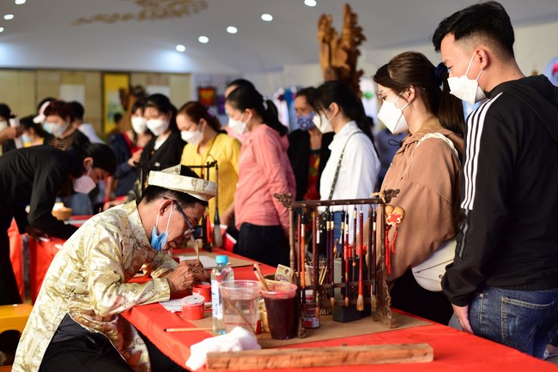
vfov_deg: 27.0
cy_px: 186
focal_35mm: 50
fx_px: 775
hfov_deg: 39.6
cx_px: 279
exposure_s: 1/250
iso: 640
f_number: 2.5
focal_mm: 50
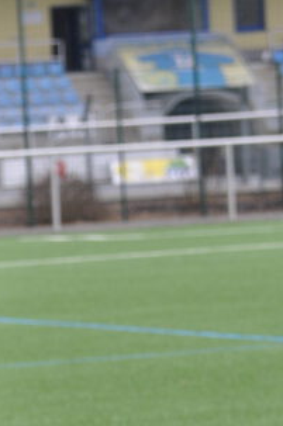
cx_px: -69
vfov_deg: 4.4
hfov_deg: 2.9
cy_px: 460
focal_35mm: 467
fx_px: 5525
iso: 400
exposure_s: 1/200
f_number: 4.5
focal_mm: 92
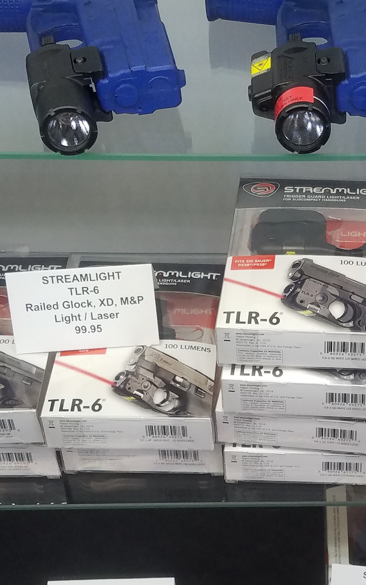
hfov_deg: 19.1
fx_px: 1069
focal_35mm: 67
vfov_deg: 30.5
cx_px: 322
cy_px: 373
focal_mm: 4.2
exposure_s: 1/120
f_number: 1.7
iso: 100
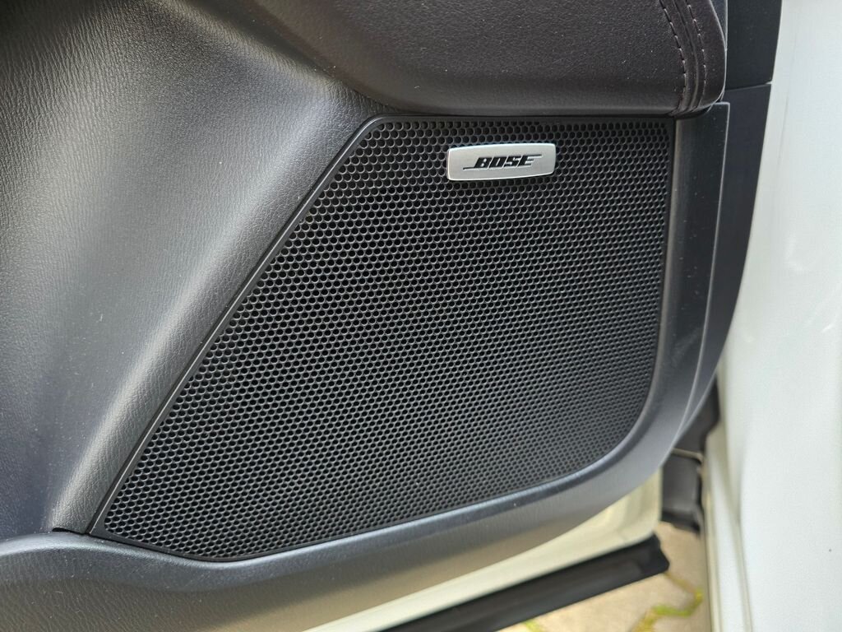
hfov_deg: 73.9
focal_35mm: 23
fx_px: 559
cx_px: 421
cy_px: 316
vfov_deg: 58.9
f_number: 1.7
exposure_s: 1/100
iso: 500
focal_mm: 6.3
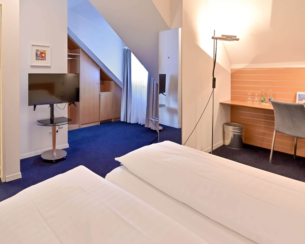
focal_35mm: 21
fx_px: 190
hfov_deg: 75.6
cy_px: 111
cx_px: 106
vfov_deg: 65.4
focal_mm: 16
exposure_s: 1/80
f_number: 4
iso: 1000
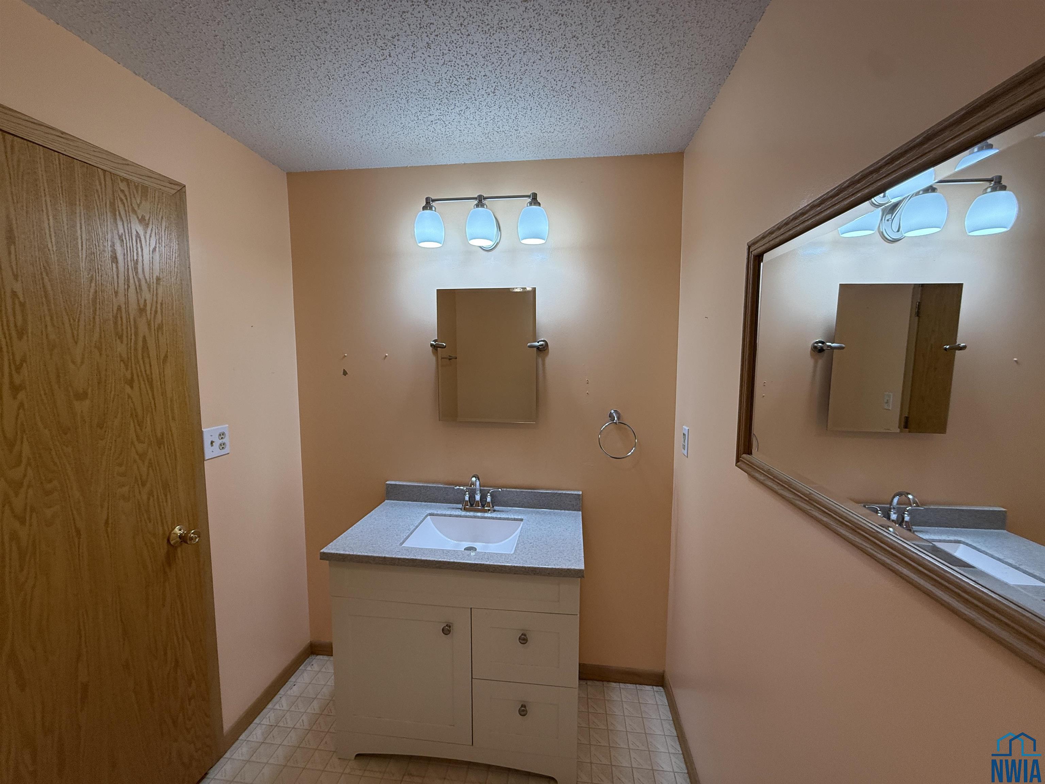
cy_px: 392
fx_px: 423
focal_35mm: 14
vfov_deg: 85.7
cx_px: 522
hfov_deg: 102.1
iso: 100
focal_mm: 2.22
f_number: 2.2
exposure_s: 1/120
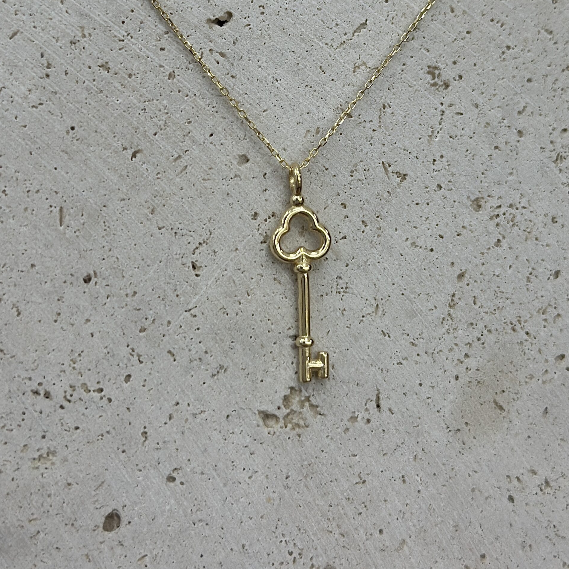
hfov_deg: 30.0
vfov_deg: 29.9
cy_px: 194
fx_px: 1060
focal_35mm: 57
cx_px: 284
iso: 80
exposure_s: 1/480
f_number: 1.78
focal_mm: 6.86
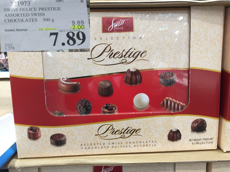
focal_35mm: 29
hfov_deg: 61.7
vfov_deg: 48.2
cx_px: 115
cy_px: 86
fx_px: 193
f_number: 2.2
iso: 40
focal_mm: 4.15
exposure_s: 1/15
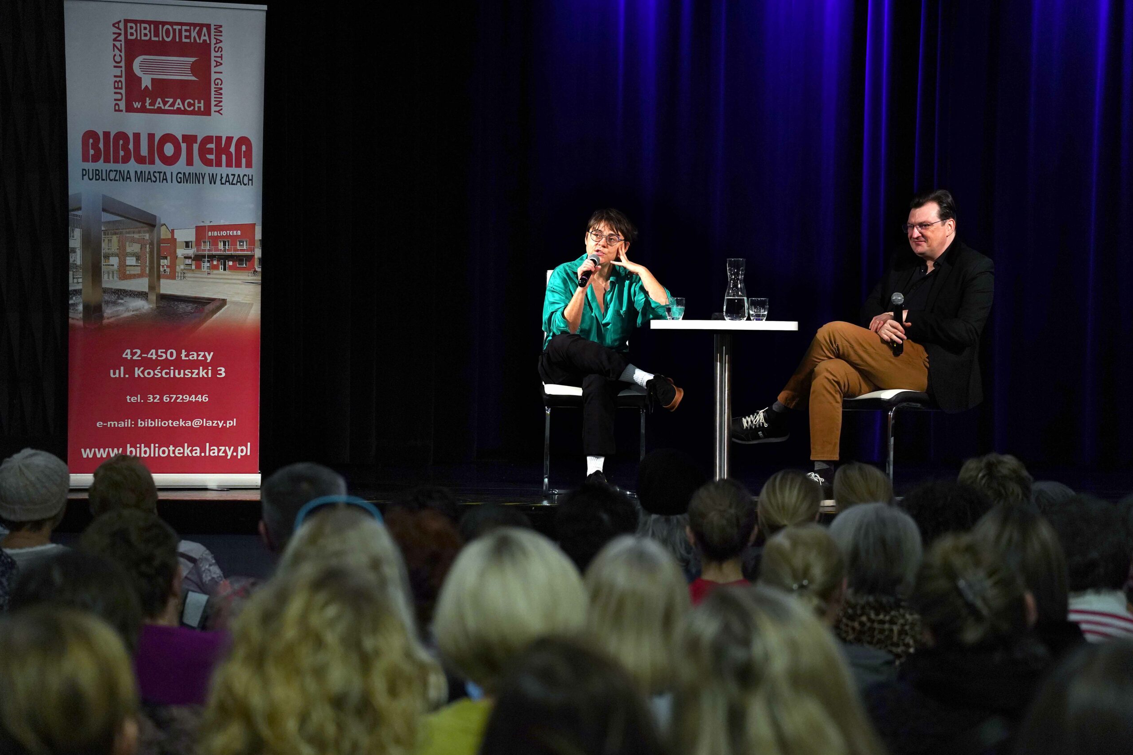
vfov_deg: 11.3
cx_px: 569
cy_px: 380
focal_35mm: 121
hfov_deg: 16.9
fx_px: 3808
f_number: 5
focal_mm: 120
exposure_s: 1/200
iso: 2500
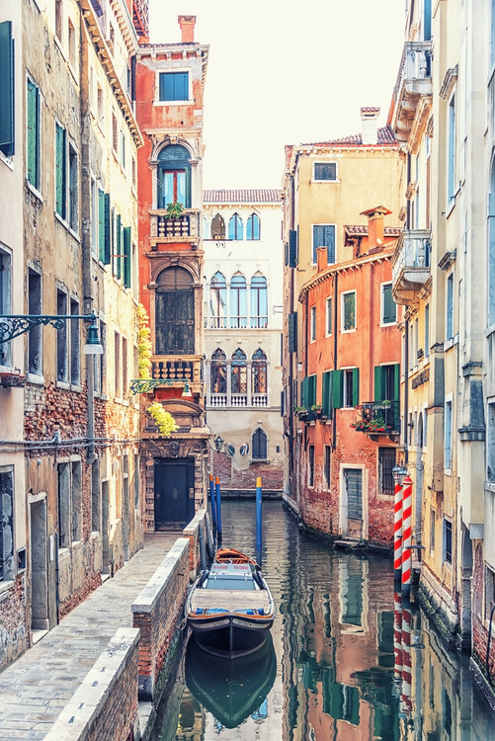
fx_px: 1030
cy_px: 370
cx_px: 248
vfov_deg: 39.6
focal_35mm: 50
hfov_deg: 27.0
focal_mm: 50
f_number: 4.5
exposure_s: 1/80
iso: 64
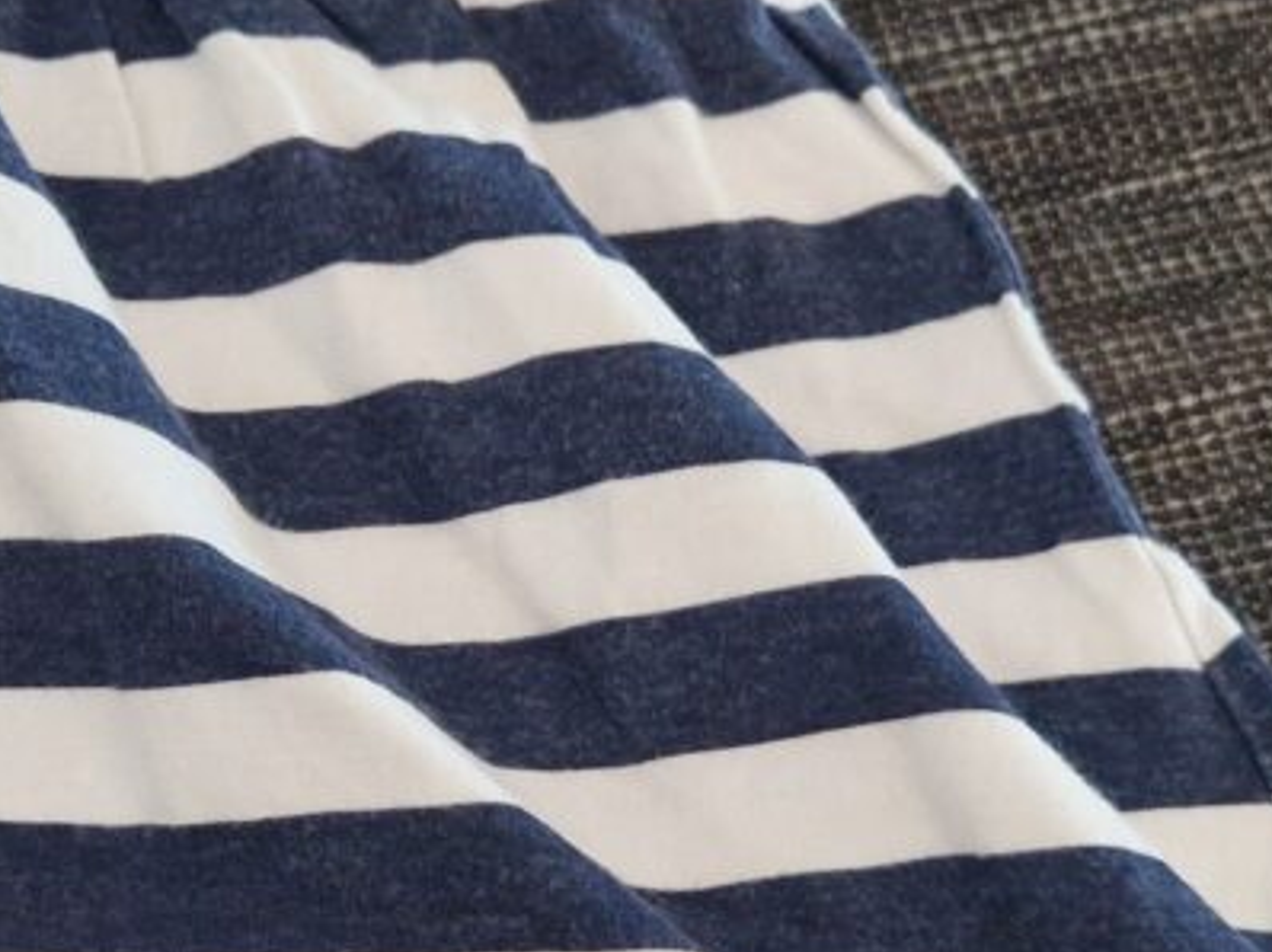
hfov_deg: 24.0
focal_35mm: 81
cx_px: 435
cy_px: 572
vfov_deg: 18.2
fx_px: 2975
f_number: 1.8
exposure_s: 1/100
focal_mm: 5.4
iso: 80
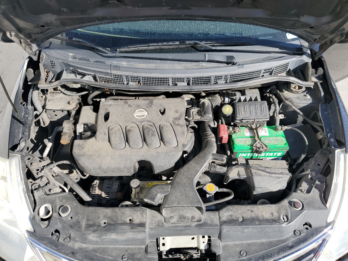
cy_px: 130
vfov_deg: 53.1
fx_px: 261
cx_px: 174
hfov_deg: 67.3
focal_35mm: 26
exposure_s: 1/1429
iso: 50
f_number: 1.5
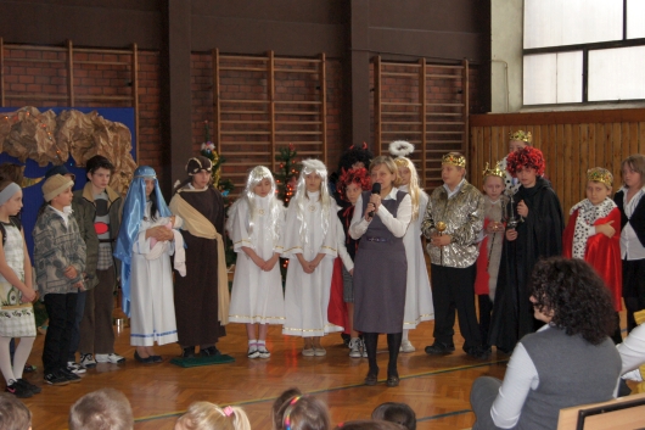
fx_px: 1075
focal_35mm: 60
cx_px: 322
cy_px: 215
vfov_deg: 22.6
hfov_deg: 33.4
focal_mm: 40
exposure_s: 1/60
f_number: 5.6
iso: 800
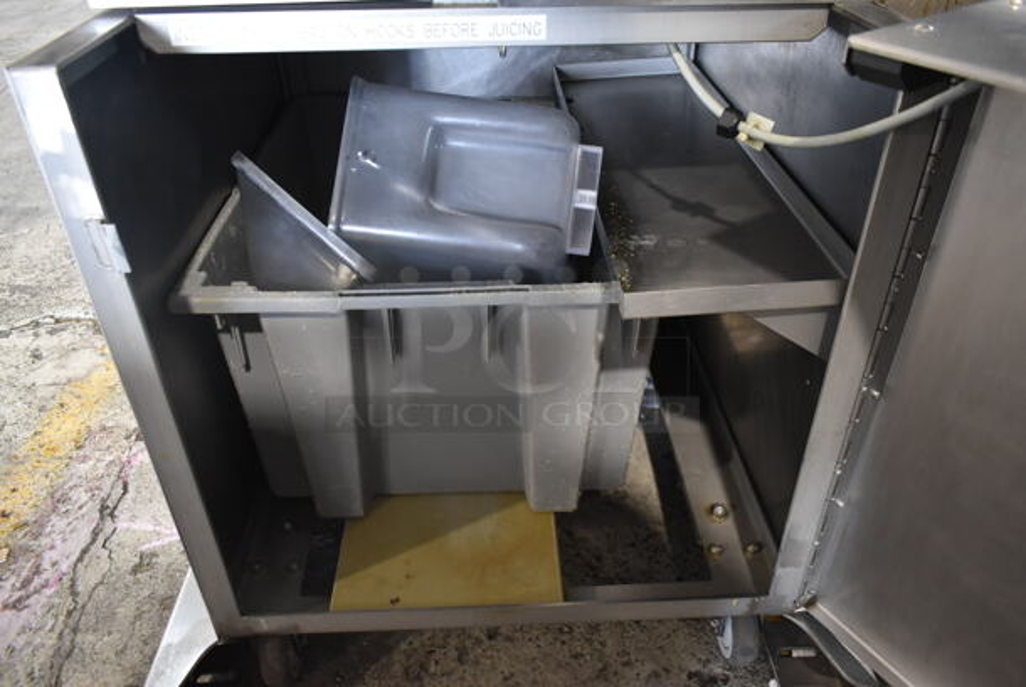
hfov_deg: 67.3
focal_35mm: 27
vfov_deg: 48.0
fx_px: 770
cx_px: 513
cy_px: 344
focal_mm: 18
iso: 1100
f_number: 3.5
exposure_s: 1/30
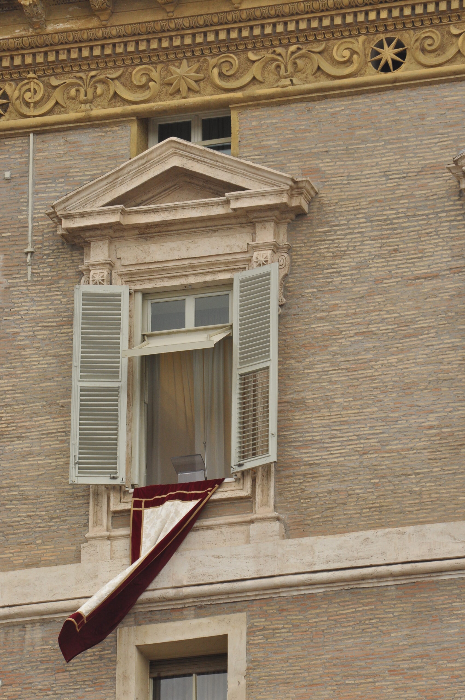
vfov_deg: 4.6
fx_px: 8742
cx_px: 232
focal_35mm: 450
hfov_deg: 3.0
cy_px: 350
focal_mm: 300
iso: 450
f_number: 13
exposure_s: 1/320
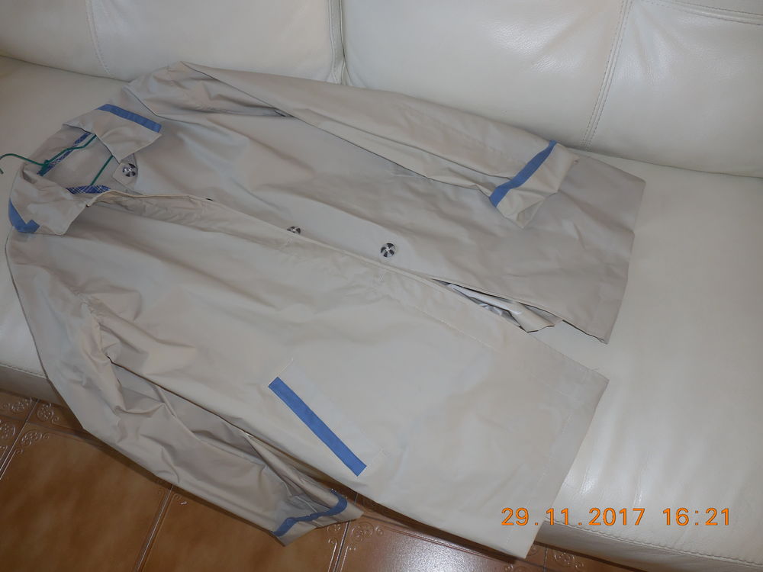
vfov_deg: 54.9
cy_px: 286
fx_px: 551
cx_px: 382
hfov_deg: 69.4
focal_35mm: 25
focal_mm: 4.5
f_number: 3.7
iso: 125
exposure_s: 1/25
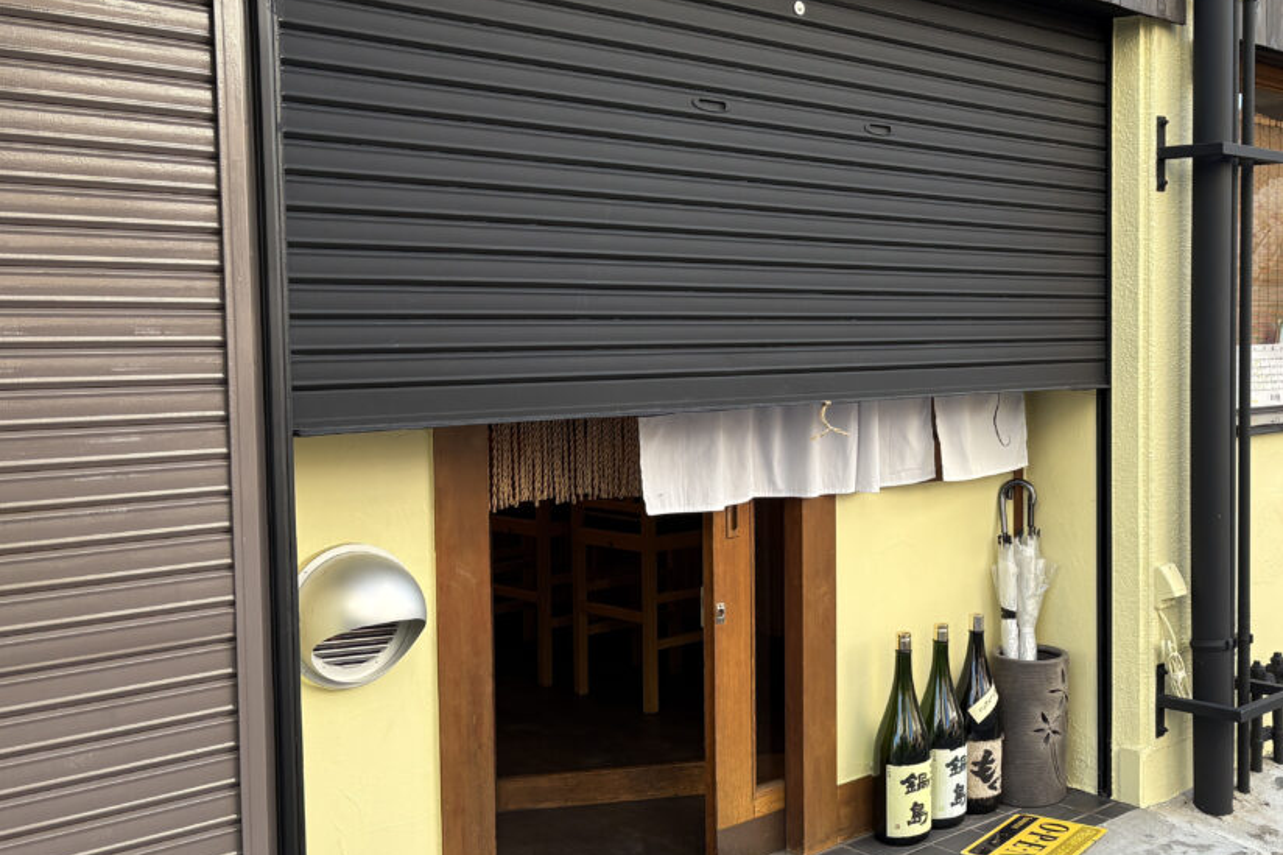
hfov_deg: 45.0
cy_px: 400
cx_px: 947
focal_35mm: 42
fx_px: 1496
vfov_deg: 31.9
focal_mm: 5.96
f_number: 1.6
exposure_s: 1/299
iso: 40
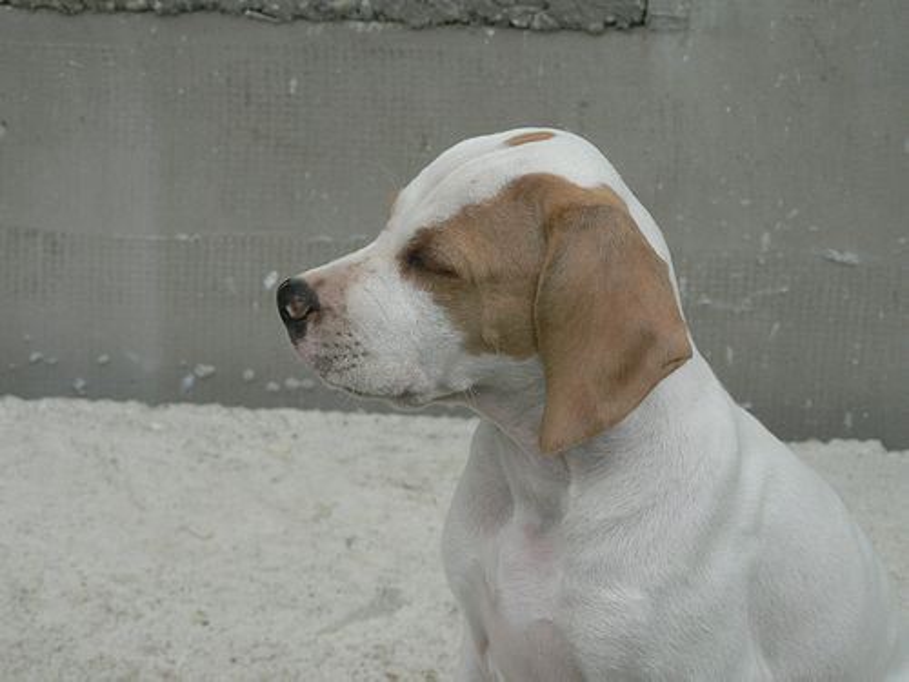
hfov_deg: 13.1
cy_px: 341
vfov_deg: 9.8
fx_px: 3965
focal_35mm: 151
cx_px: 454
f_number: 3.3
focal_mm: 25.1
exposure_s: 1/400
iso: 80
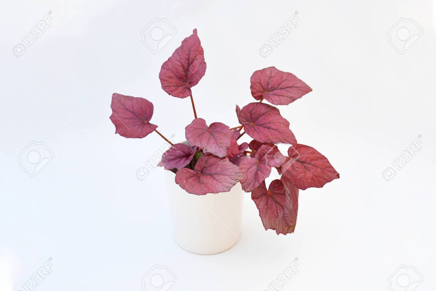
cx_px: 218
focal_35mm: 36
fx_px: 436
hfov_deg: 53.1
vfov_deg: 36.9
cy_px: 146
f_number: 4
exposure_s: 1/200
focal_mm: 24
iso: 100
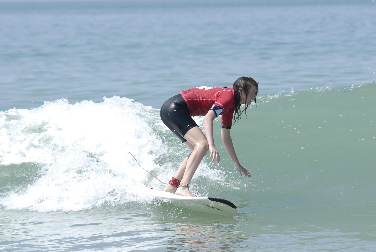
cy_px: 127
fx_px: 5061
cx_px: 187
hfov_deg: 4.3
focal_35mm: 484
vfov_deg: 2.8
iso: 200
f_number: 8
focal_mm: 300
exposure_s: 1/500
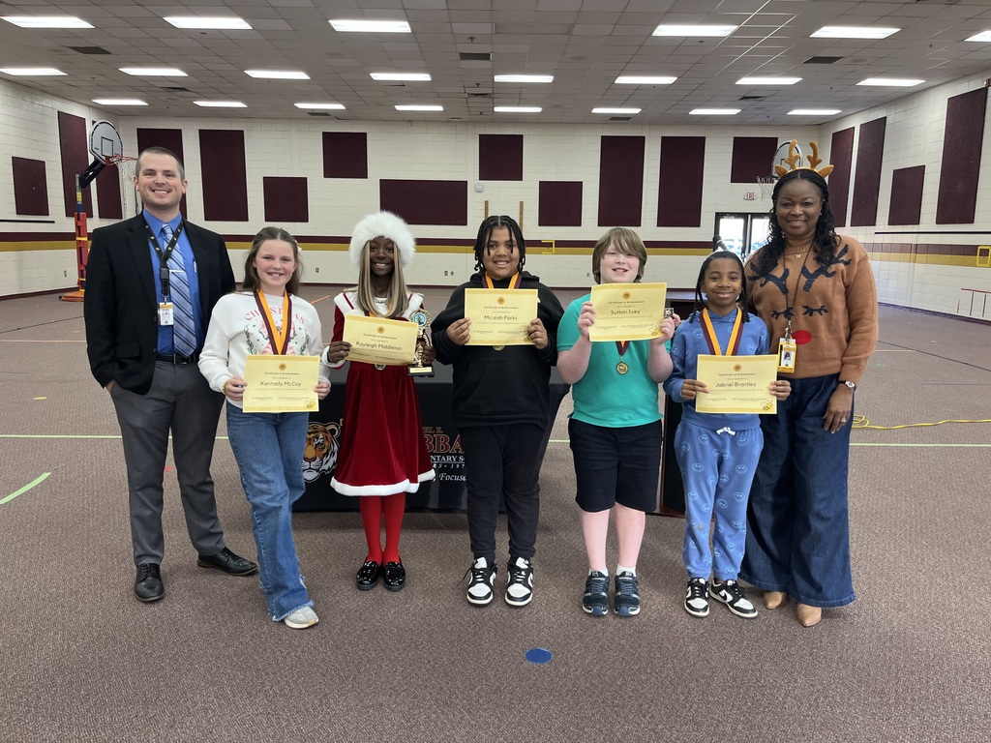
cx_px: 496
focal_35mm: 26
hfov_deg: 67.3
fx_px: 744
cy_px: 372
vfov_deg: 53.1
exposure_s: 1/100
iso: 80
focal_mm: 5.1
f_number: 1.6
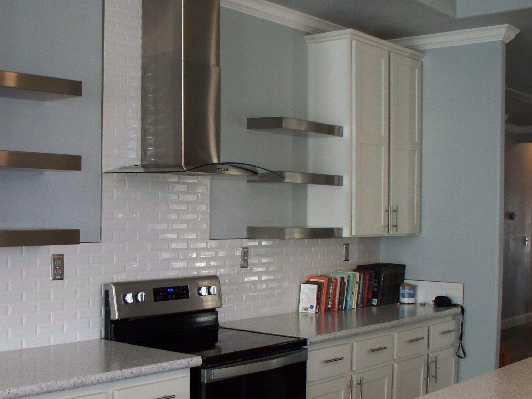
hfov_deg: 36.3
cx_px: 163
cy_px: 227
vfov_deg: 28.0
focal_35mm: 52
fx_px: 800
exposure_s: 1/60
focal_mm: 7.54
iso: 200
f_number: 2.8
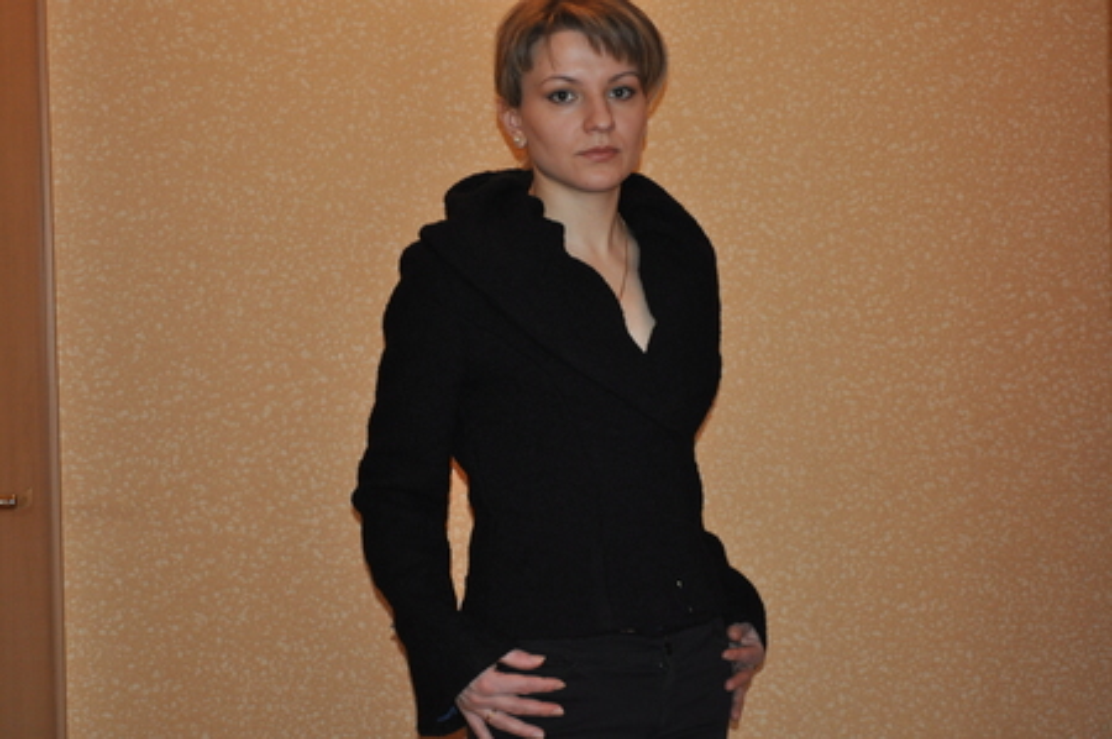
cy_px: 370
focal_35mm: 72
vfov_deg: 18.9
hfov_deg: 28.1
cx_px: 556
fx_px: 2222
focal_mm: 48
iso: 800
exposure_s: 1/60
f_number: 5.3
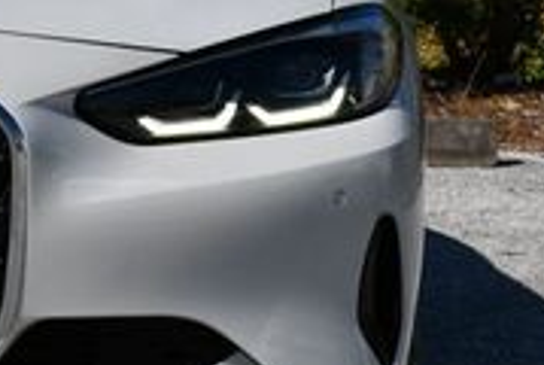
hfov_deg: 7.1
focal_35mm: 286
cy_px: 40
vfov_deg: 4.8
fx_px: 4329
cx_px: -240
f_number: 10
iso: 100
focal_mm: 40
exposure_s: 1/400
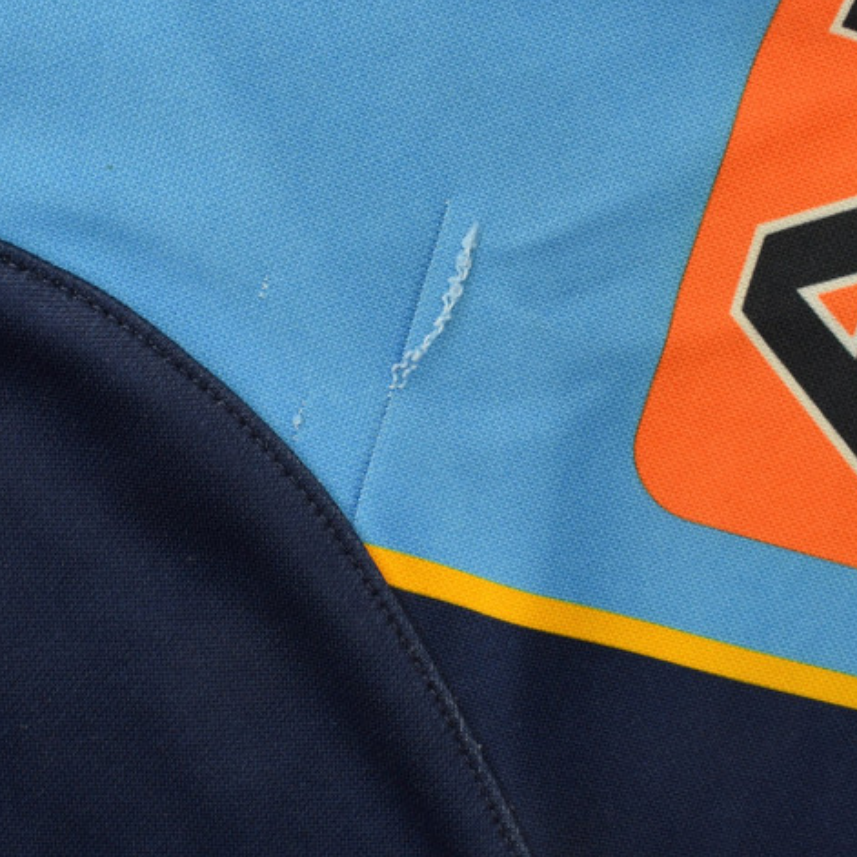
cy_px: 358
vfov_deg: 30.0
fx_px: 1594
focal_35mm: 57
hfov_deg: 30.0
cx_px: 350
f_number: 11
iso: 400
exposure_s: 1/40
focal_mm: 21
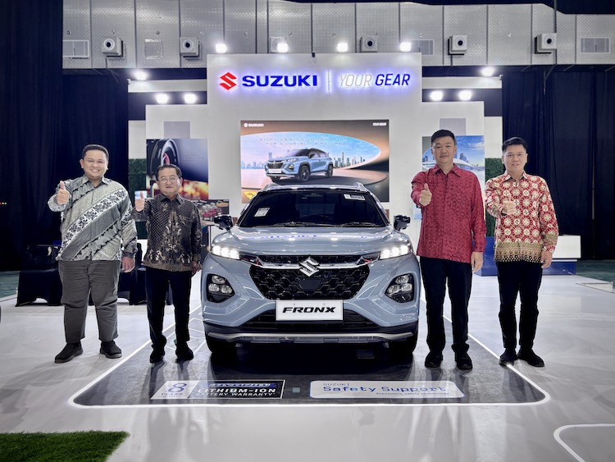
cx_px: 308
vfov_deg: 53.1
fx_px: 462
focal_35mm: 26
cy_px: 231
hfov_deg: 67.3
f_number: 1.6
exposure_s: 1/50
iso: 160
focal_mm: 5.96
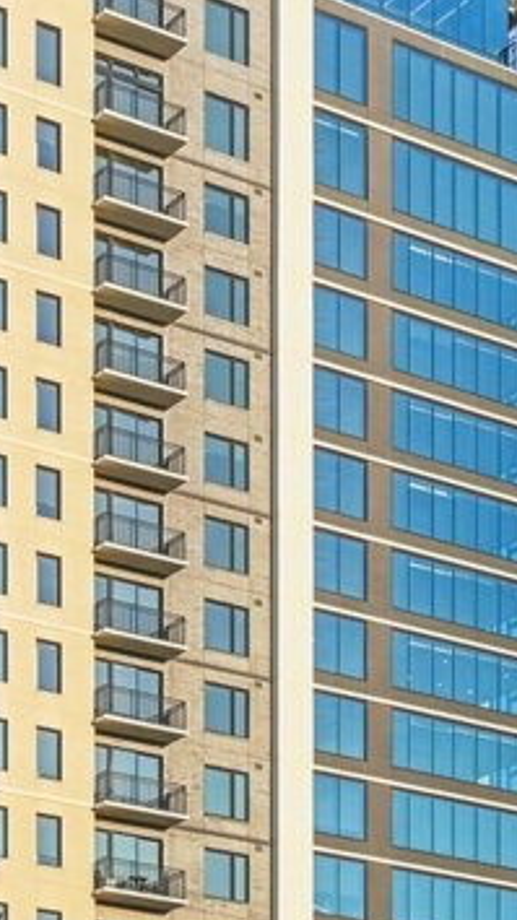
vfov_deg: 16.3
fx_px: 2804
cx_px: 564
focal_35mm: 115
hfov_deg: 10.4
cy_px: 1542
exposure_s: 1/400
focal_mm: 19
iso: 400
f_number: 8
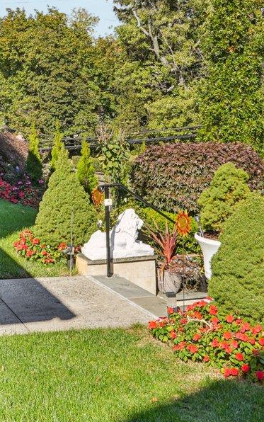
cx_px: -56
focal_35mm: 56
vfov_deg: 34.9
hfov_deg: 21.5
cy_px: 74
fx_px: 644
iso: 100
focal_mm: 16
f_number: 9
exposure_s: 1/125
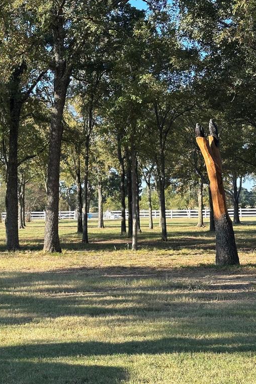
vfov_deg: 30.1
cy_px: 191
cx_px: 60
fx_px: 714
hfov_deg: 20.1
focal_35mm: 67
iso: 64
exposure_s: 1/830
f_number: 1.78
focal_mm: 6.86
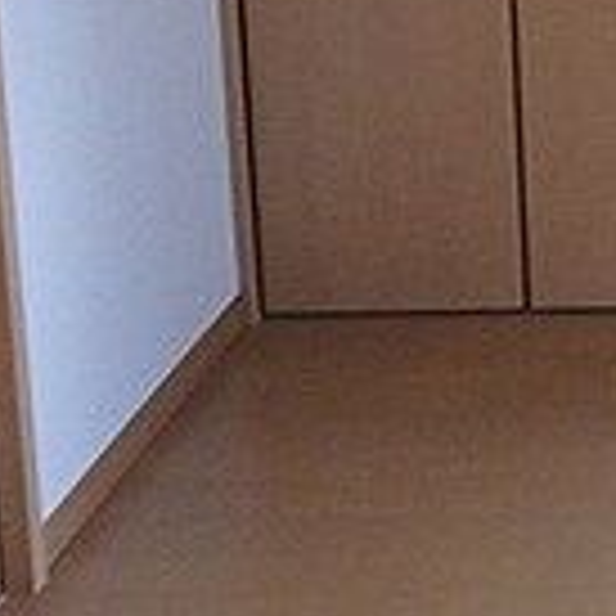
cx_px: 1129
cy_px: -427
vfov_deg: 17.1
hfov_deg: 16.5
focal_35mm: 87
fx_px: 1752
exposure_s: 1/30
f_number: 3.5
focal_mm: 3.7
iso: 500
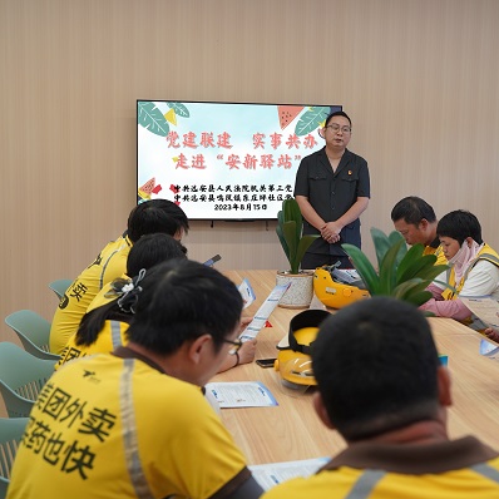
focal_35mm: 50
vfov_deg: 34.0
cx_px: 291
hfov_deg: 33.9
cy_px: 250
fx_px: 815
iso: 1600
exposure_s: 1/160
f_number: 4
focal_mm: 39
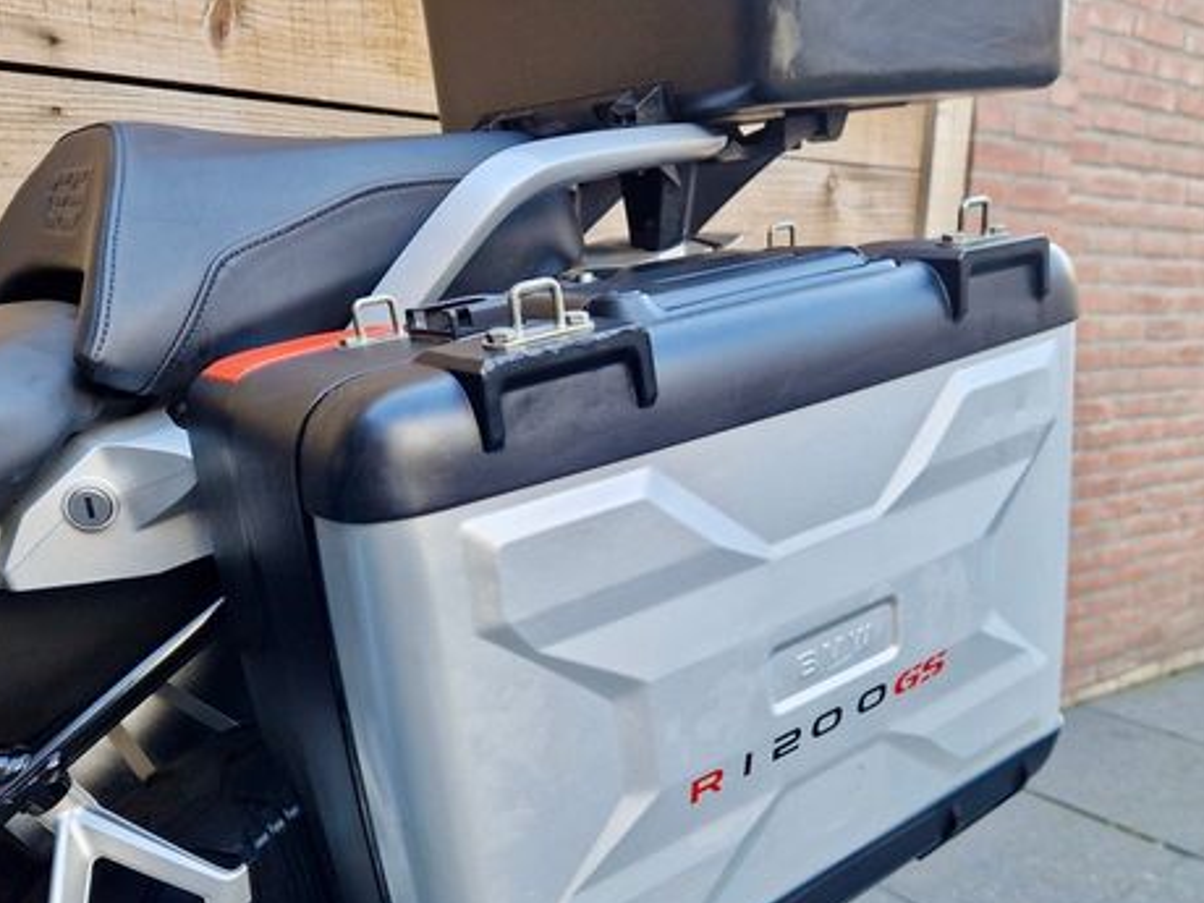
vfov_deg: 43.4
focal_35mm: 32
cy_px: 623
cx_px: 639
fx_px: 1113
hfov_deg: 56.8
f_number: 1.8
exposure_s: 1/180
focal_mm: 5.4
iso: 64
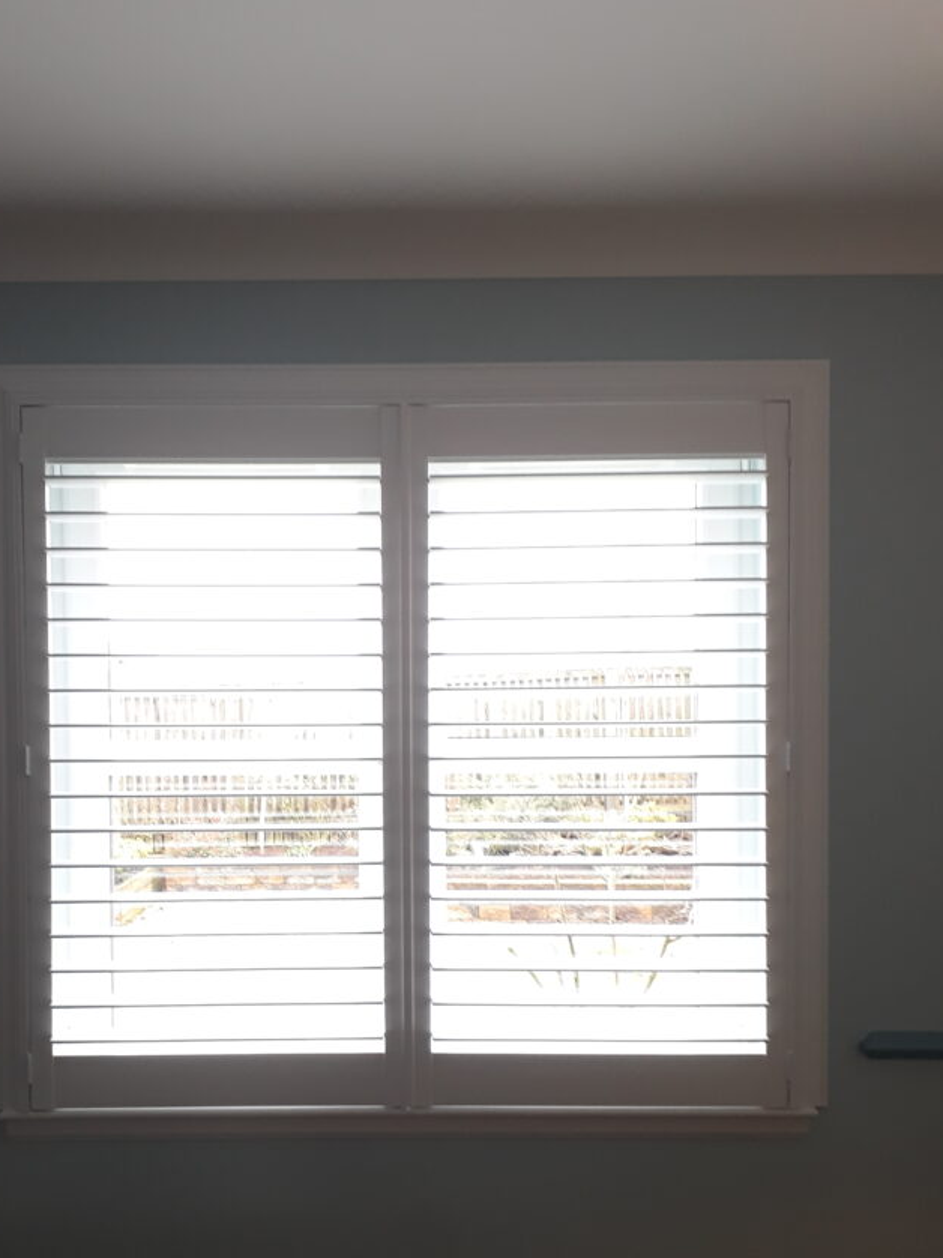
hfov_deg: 42.8
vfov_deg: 55.0
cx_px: 387
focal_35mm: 33
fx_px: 1199
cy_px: 742
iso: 64
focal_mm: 3.6
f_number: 1.9
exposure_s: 1/33
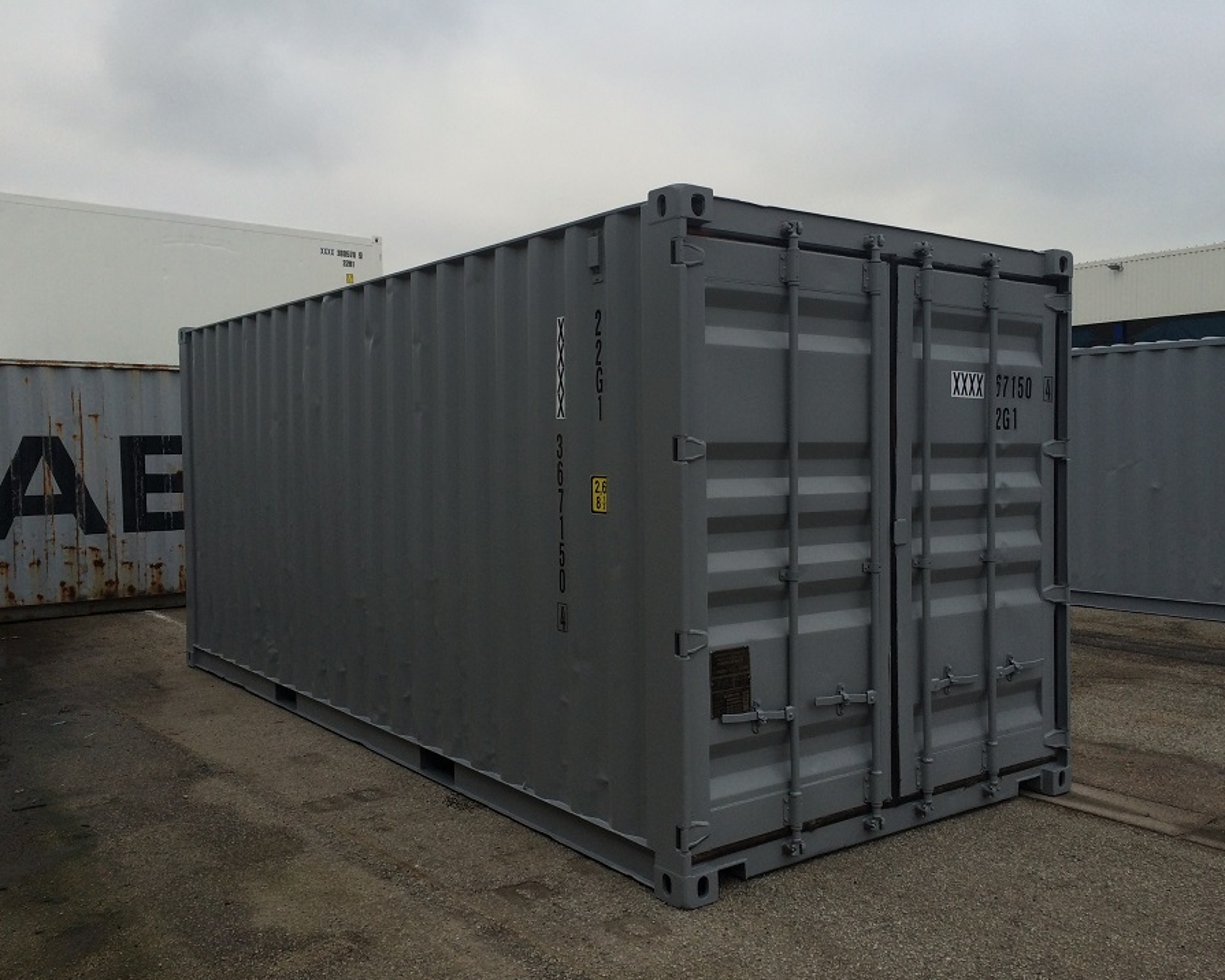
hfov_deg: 57.2
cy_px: 499
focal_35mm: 31
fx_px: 1124
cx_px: 642
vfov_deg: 47.1
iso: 32
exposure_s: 1/483
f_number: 2.2
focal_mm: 4.15
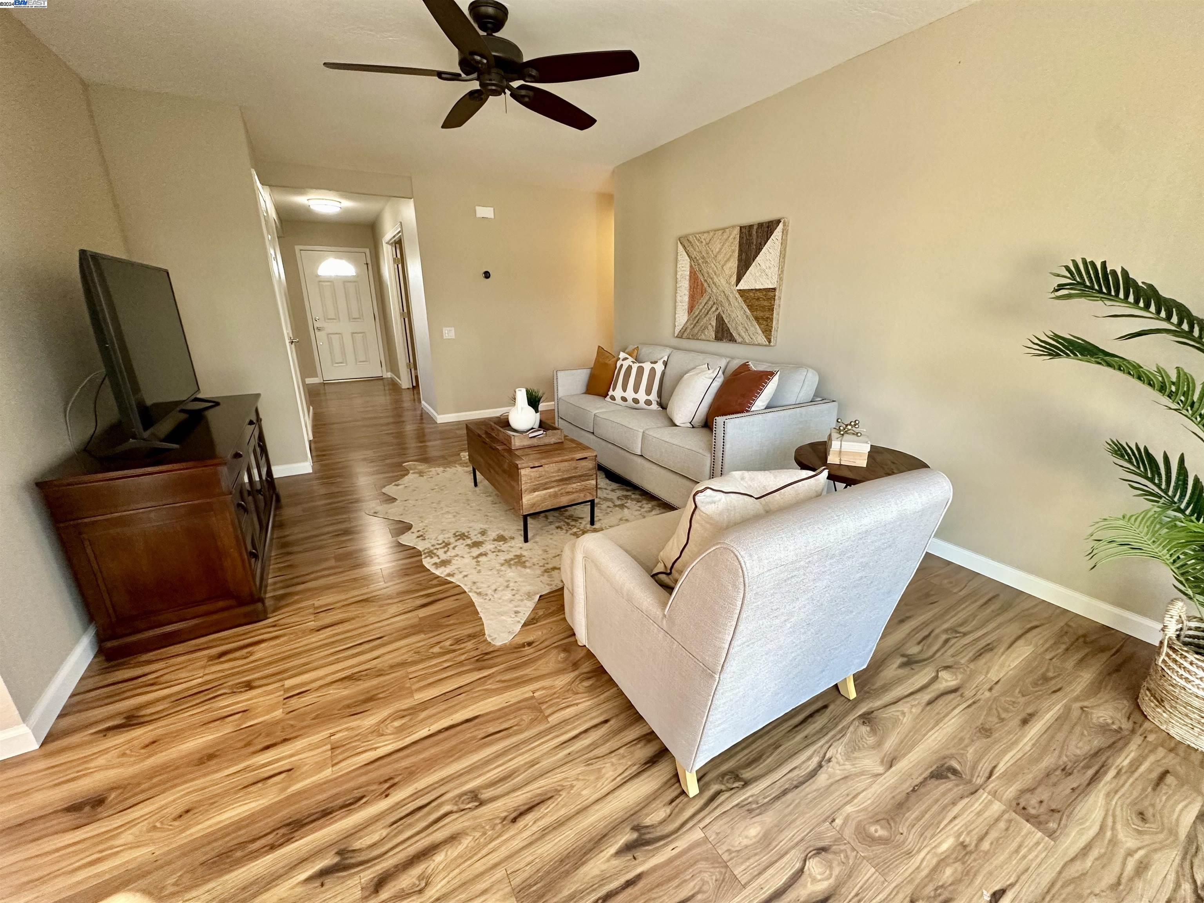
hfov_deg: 102.1
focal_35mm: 14
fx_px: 487
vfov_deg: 85.7
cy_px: 452
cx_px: 602
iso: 320
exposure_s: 1/120
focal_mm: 2.22
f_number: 2.2
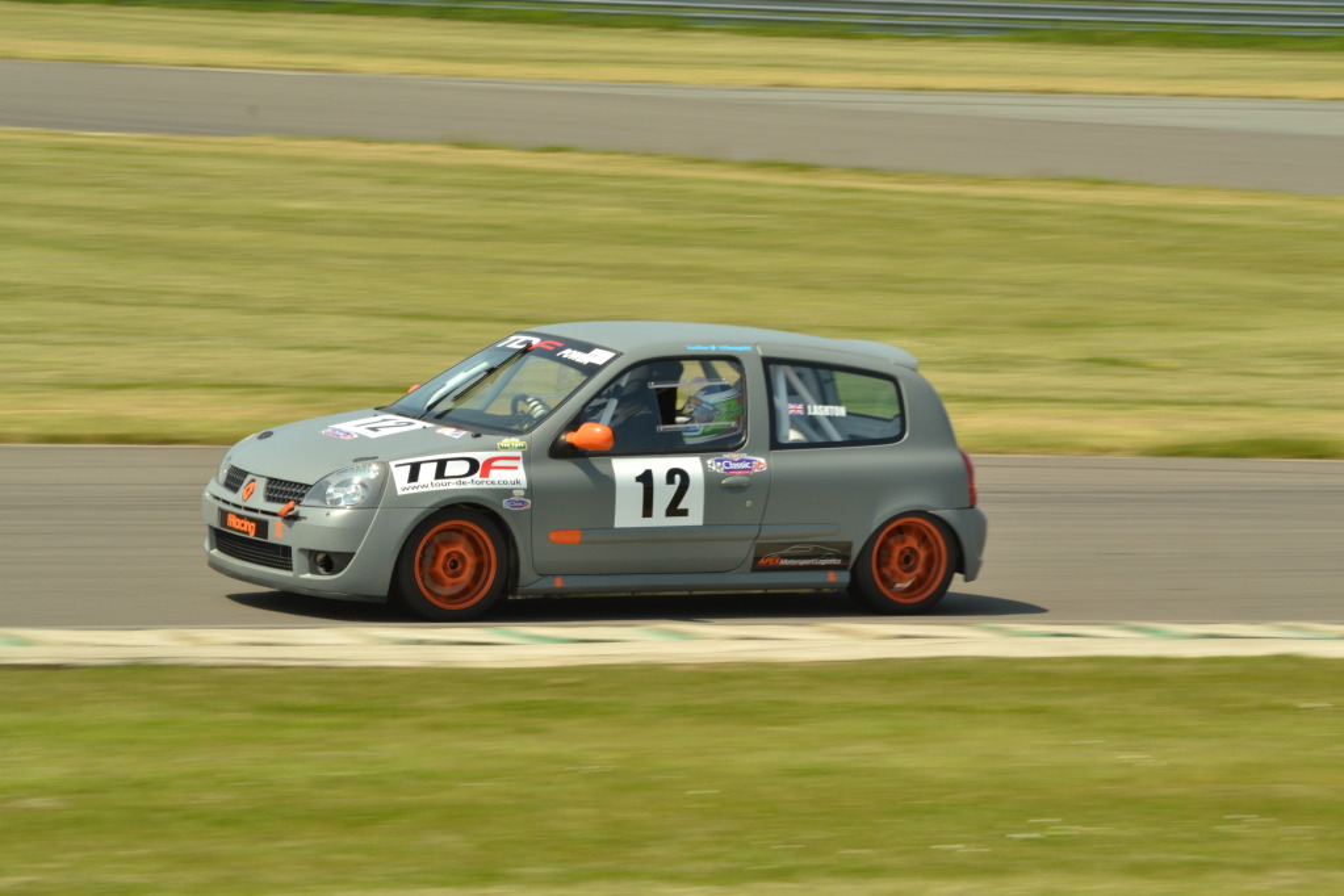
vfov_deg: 7.6
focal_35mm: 180
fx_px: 6719
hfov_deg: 11.4
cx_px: 672
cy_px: 448
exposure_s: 1/125
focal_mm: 120
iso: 200
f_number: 18
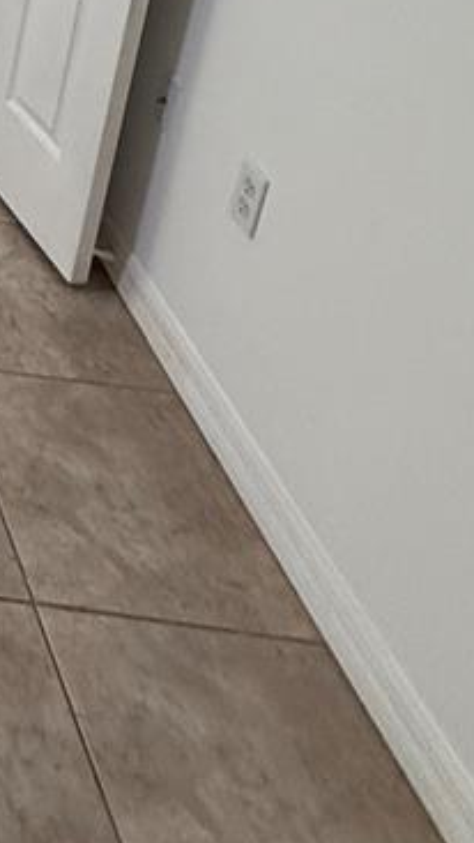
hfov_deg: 17.1
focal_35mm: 50
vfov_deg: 32.1
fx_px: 1117
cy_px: -235
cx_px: -490
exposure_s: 1/120
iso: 200
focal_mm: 2.22
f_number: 2.2
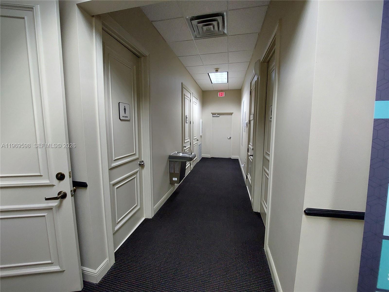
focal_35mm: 13
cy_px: 146
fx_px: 146
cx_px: 194
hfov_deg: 106.2
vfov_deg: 89.9
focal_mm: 1.74
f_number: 2.2
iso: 320
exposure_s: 1/60
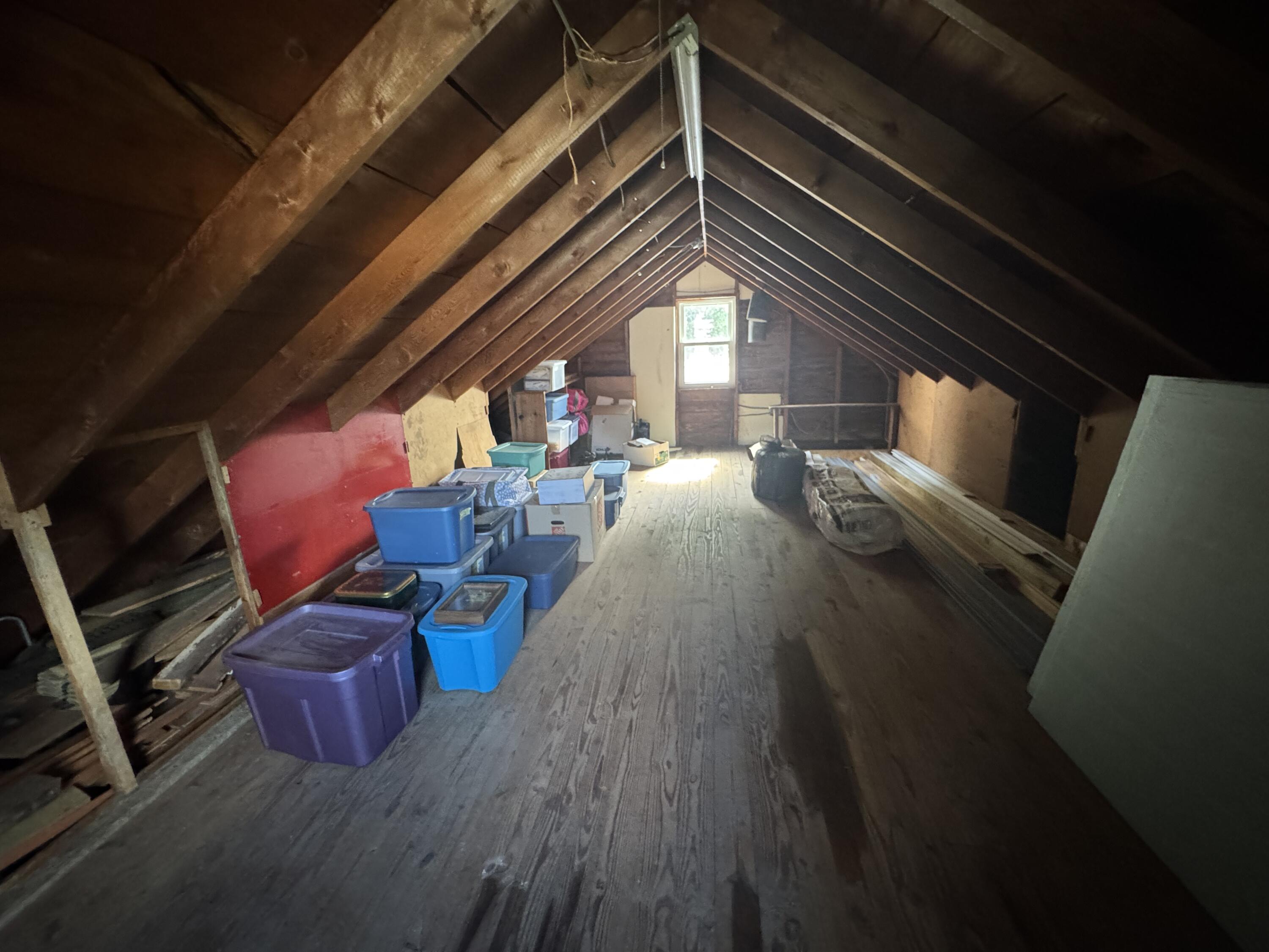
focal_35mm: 14
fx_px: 513
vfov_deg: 85.7
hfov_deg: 102.1
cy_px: 476
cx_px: 634
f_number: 2.2
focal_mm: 2.22
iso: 800
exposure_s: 1/60
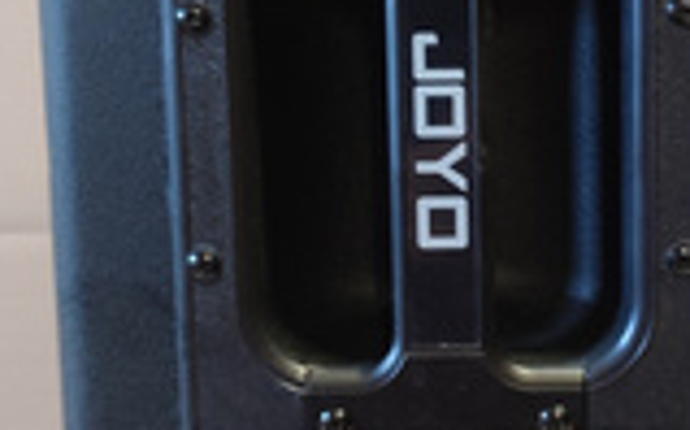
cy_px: 152
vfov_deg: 18.0
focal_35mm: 72
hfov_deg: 28.4
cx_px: 477
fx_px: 1353
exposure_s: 1/20
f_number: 1.89
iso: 709
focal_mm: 5.89
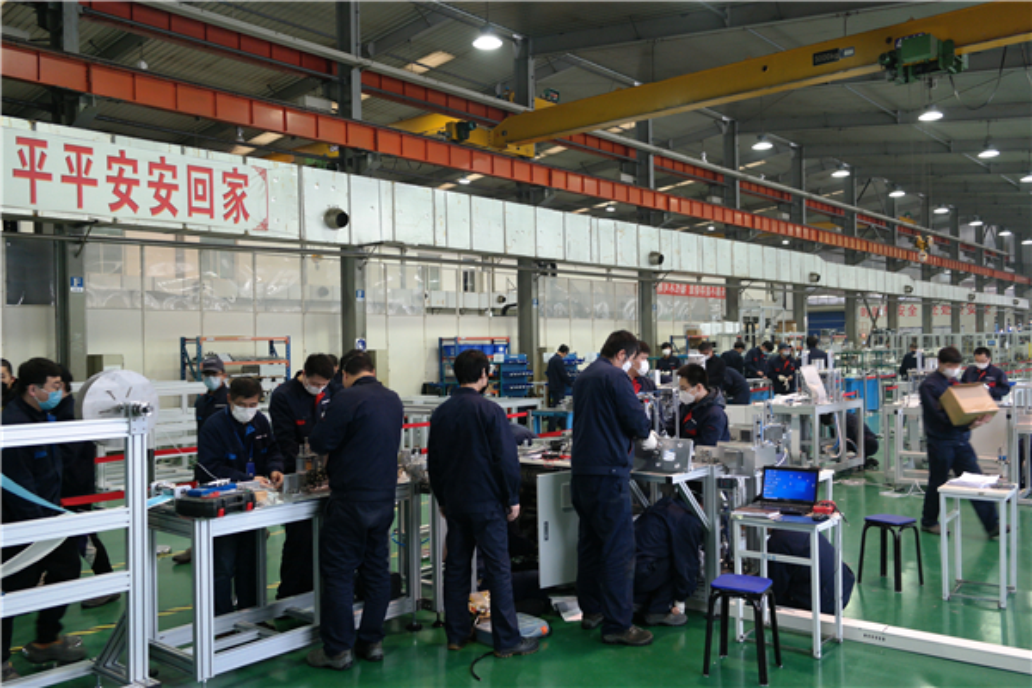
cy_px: 344
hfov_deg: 61.9
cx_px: 516
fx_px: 860
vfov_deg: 43.6
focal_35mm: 30
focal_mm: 20
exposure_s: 1/40
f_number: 3.5
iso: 400
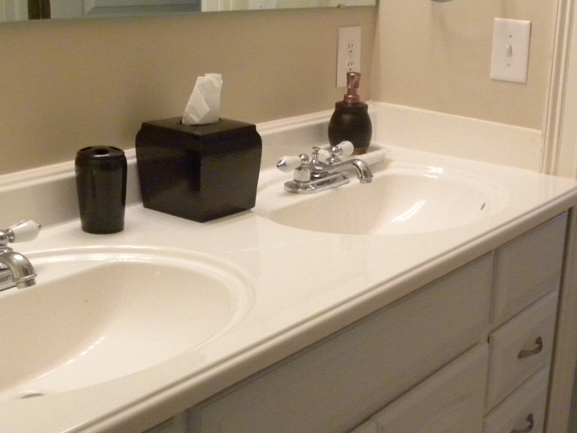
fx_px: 983
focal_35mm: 59
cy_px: 276
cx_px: 452
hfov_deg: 31.9
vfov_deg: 24.7
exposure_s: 1/41.2
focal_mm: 4.6
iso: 400
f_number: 2.8
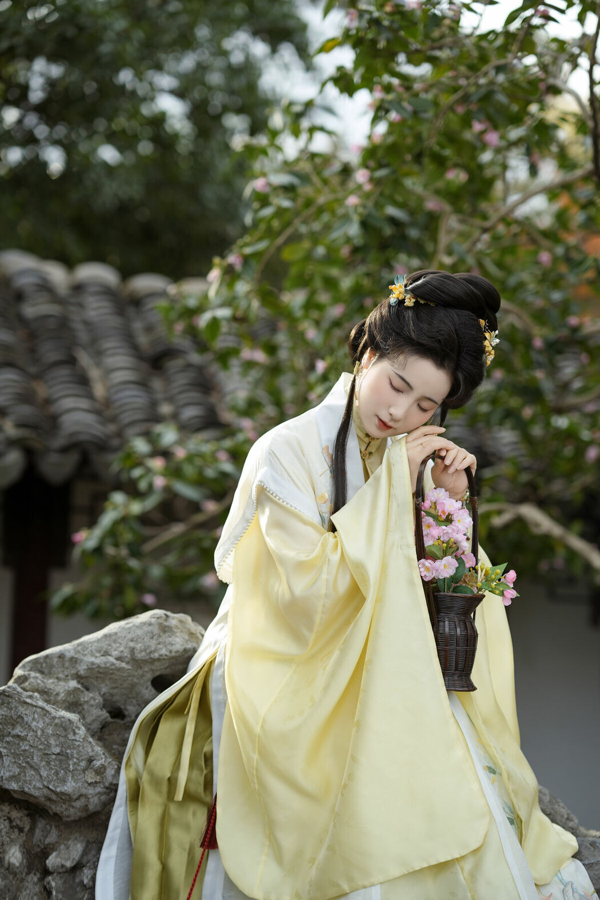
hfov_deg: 16.1
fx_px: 2125
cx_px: 300
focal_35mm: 85
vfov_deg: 23.9
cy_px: 450
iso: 100
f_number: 2
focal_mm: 85
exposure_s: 1/250
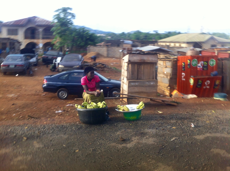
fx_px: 232
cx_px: 115
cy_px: 86
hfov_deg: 52.7
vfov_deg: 40.6
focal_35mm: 35
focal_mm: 3.85
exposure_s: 1/60
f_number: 2.8
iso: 100
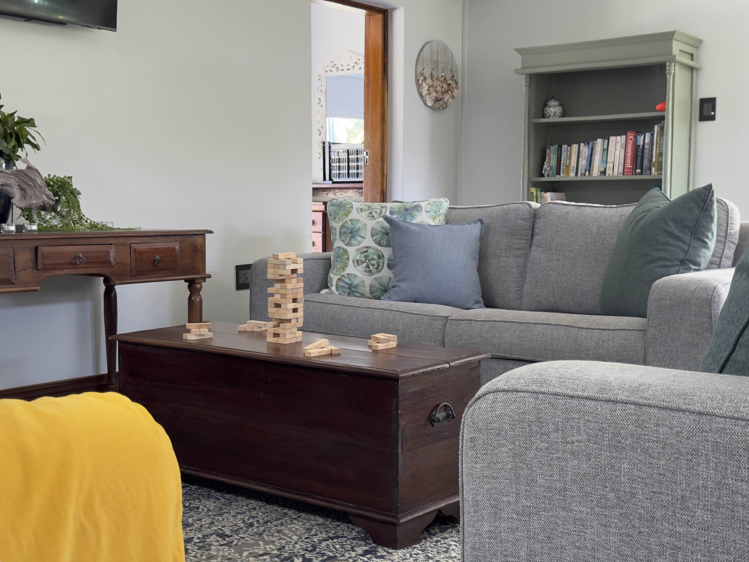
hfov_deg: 39.7
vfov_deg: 30.3
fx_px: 1039
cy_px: 281
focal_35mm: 48
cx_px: 374
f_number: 1.78
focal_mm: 6.76
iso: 250
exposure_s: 1/50
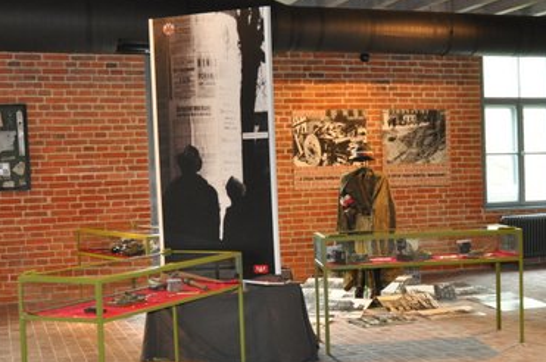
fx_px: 863
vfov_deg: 23.7
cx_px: 349
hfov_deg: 34.9
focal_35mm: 57
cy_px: 210
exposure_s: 1/60
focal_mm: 22
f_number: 4.5
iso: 1000
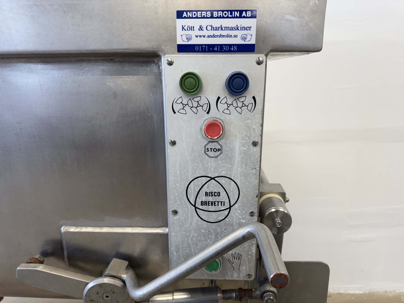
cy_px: 152
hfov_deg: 71.6
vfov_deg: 56.8
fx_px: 280
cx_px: 202
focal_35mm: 24
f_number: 1.78
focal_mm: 6.76
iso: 160
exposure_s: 1/100
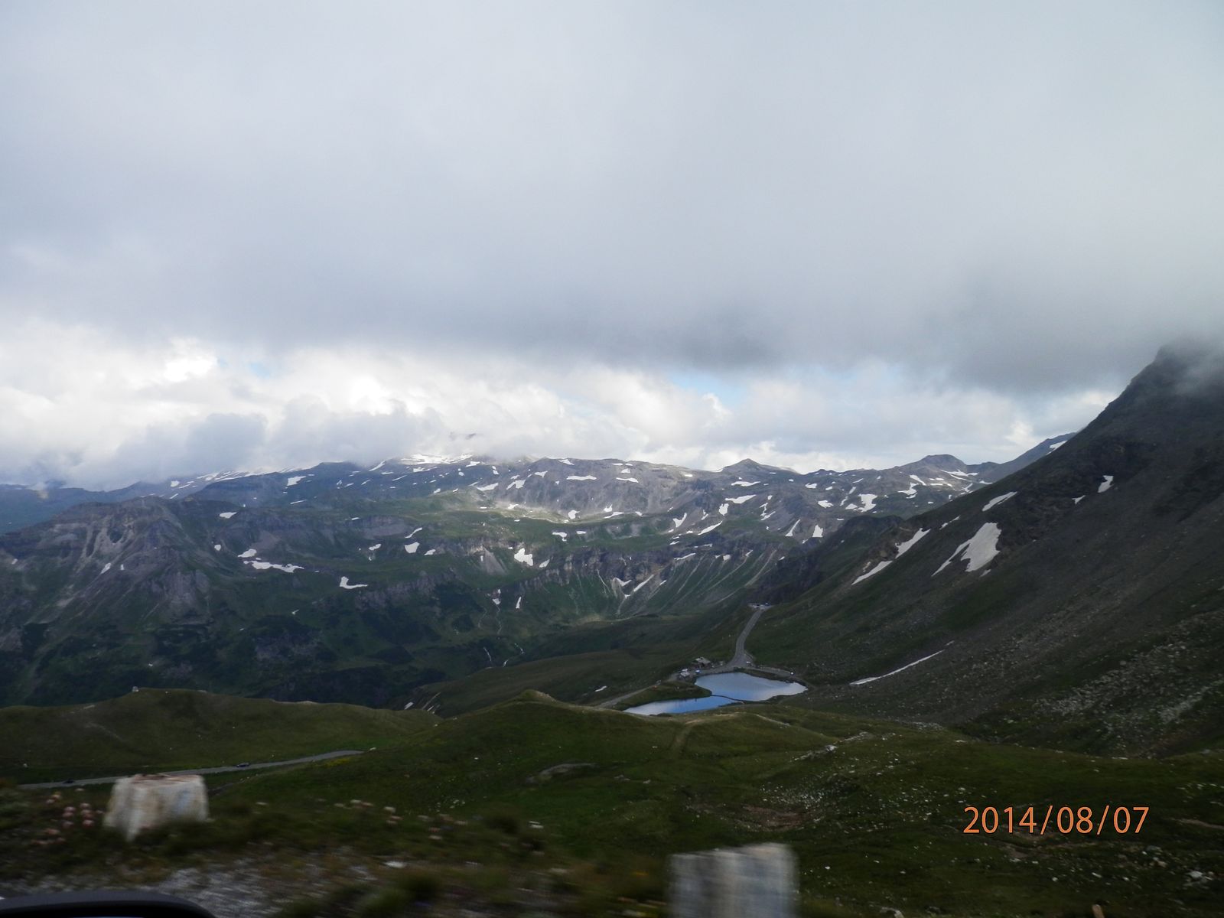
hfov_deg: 69.4
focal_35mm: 25
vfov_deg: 54.9
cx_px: 612
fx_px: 884
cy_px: 459
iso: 80
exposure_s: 1/125
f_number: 8.7
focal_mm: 4.5
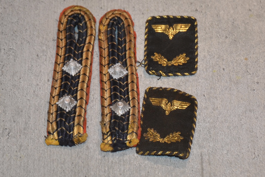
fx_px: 464
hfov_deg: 31.9
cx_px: 132
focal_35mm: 63
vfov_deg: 21.6
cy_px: 88
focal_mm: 42
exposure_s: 1/60
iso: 720
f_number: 4.8
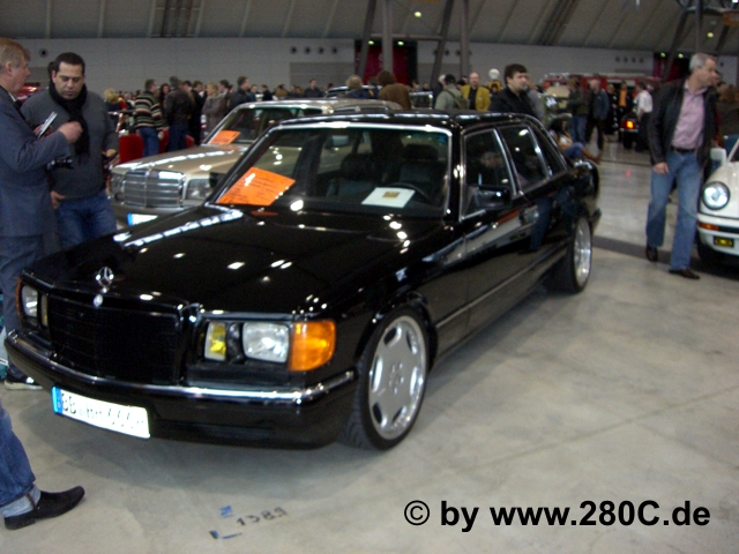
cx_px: 370
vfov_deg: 37.7
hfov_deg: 49.0
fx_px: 811
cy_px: 277
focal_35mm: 38
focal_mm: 6.2
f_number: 2.7
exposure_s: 1/60
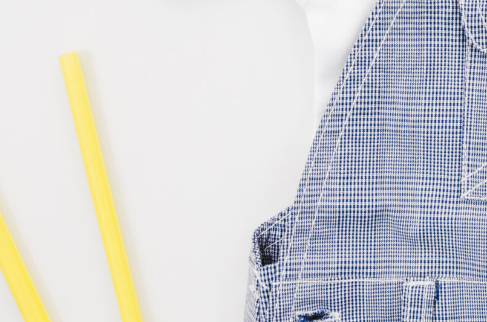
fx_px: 1417
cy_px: -54
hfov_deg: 18.3
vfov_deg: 12.7
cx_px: 617
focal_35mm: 105
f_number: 5.6
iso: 100
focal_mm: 22
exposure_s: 1/30
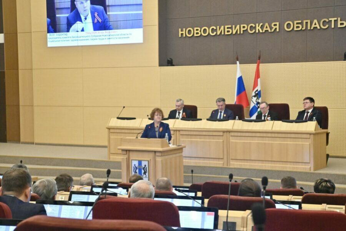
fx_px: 721
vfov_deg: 18.2
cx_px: 173
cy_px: 116
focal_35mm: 75
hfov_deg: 27.0
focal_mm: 75
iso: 8000
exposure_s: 1/125
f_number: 10
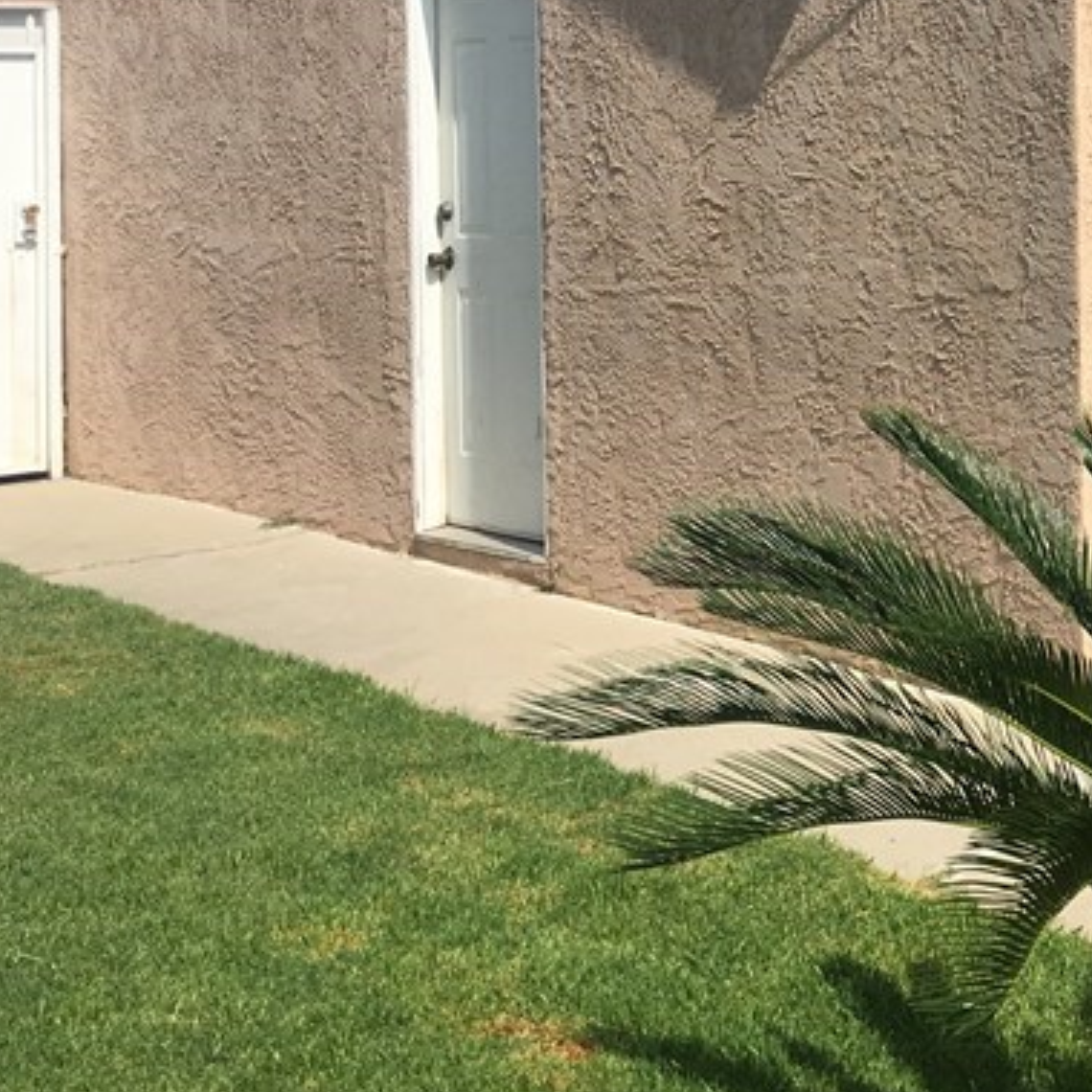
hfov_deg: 22.7
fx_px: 2463
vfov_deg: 24.4
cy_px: 144
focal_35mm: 69
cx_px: 1359
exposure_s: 1/1972
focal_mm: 4.15
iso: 25
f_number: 2.2
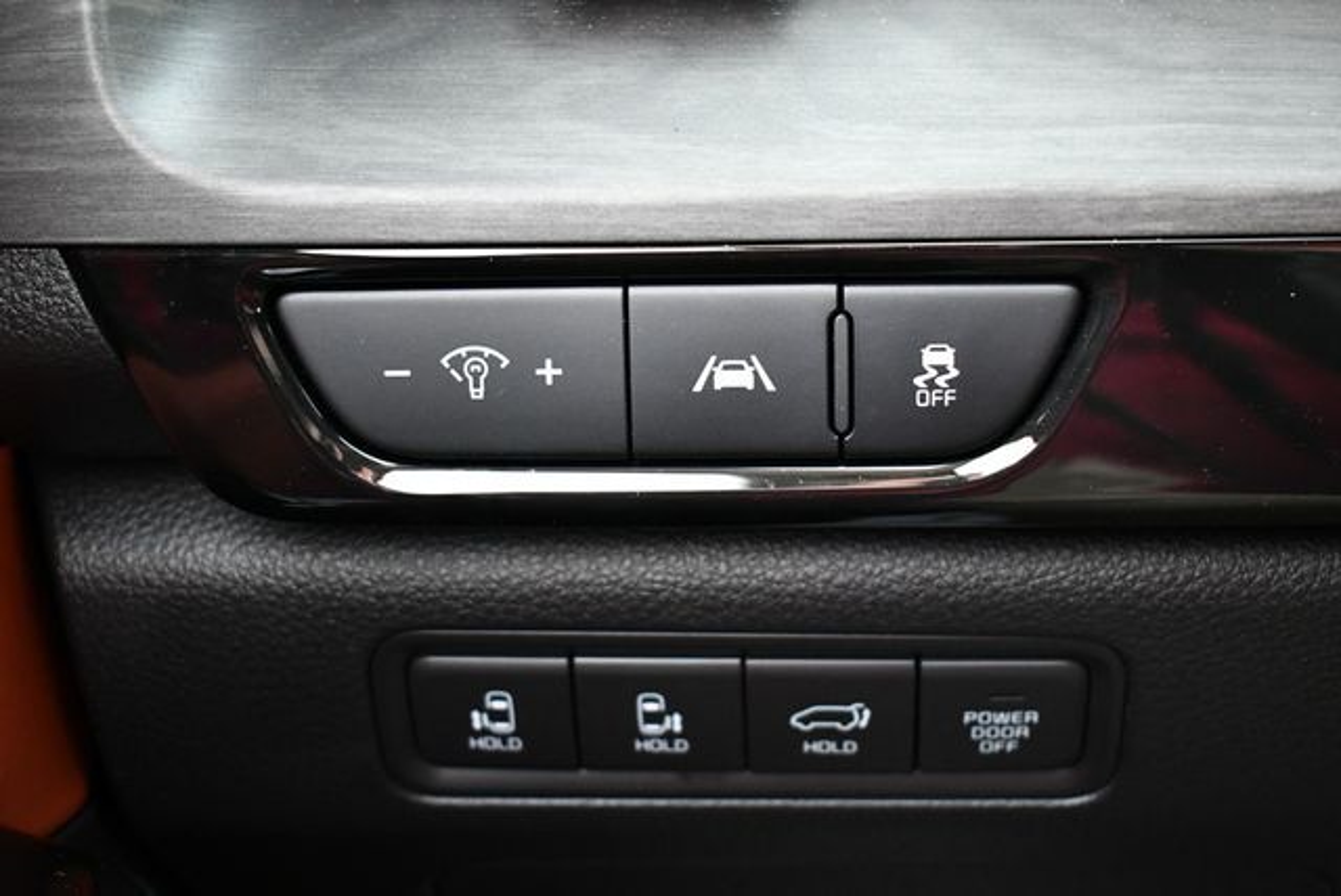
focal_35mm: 62
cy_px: 448
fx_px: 2312
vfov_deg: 22.0
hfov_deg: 32.4
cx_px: 670
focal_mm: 31
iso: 1800
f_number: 4.2
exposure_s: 1/125
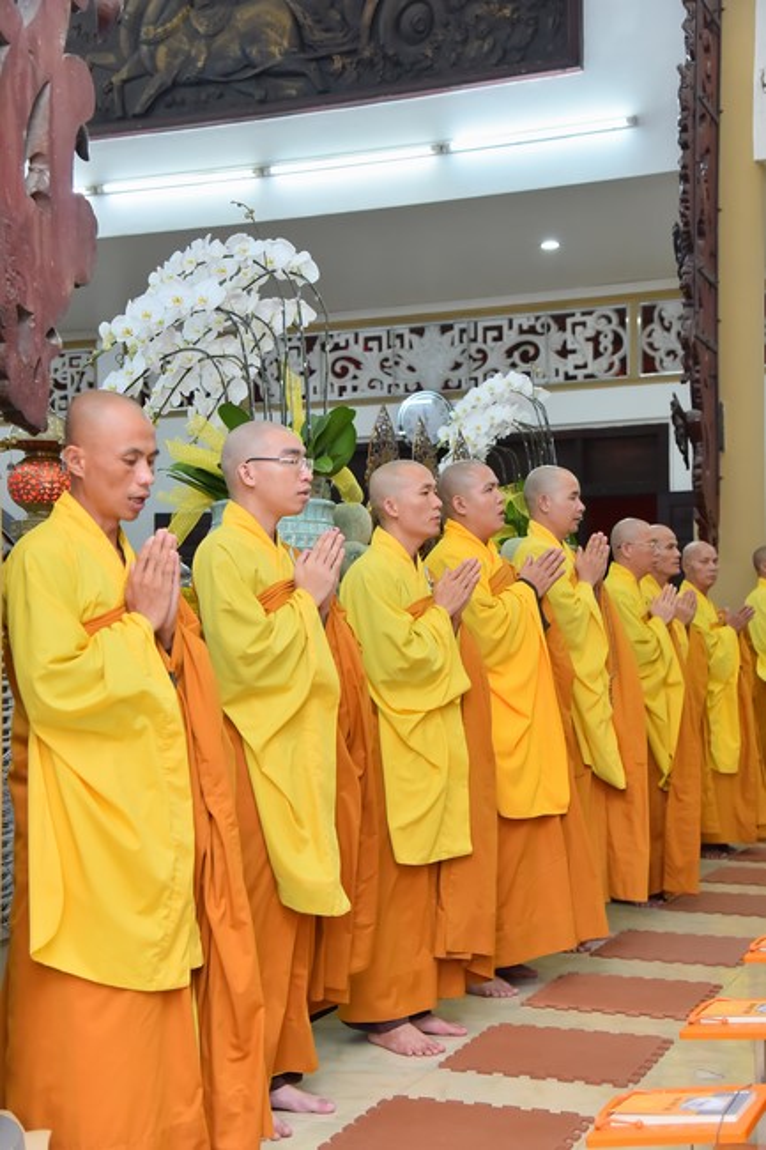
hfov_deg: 26.0
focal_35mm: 52
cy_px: 575
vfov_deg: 38.2
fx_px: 1660
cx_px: 383
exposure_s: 1/100
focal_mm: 52
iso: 1600
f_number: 5.6
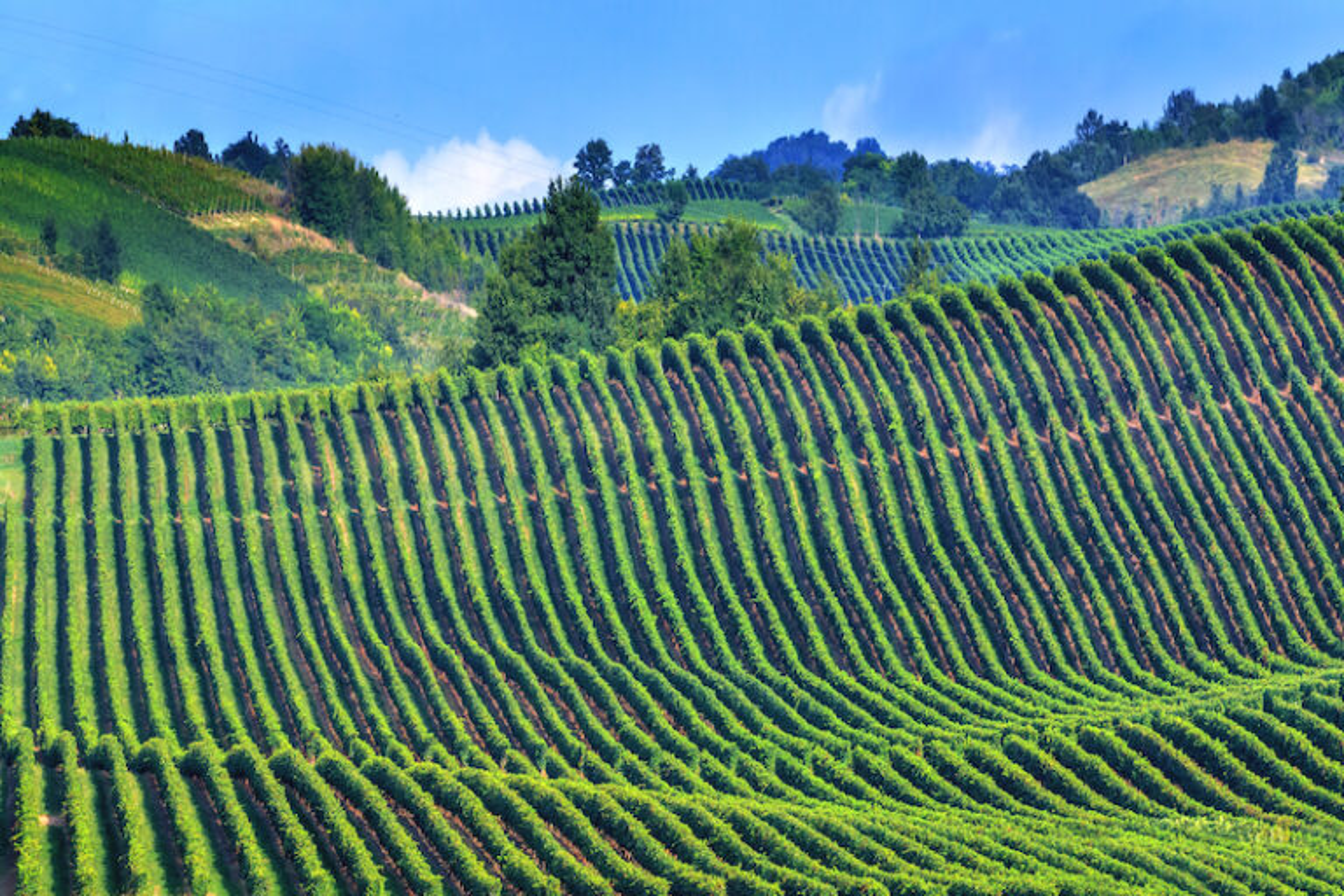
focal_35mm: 200
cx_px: 672
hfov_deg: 10.3
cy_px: 448
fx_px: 7466
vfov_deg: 6.9
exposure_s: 1/640
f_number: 8
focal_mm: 200
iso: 200
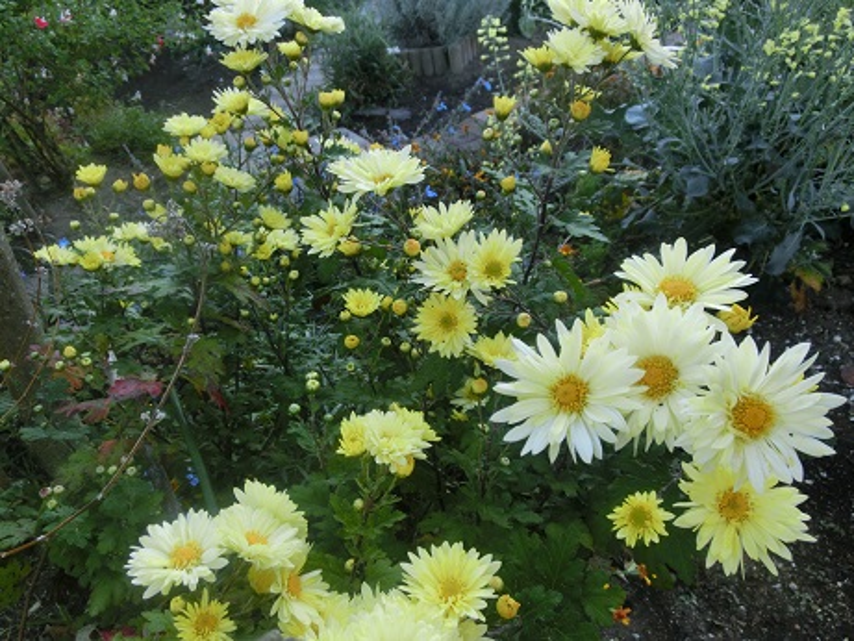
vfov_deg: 54.9
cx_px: 427
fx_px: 617
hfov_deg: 69.4
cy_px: 320
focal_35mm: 25
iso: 80
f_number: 3.3
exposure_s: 1/125
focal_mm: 4.4
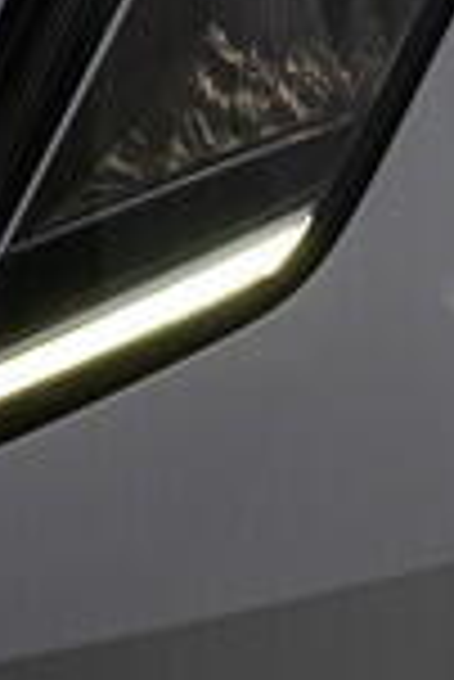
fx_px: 4605
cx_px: 1591
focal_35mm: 244
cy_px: 493
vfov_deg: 8.4
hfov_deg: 5.2
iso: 125
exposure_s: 1/160
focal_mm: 24
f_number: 5.6
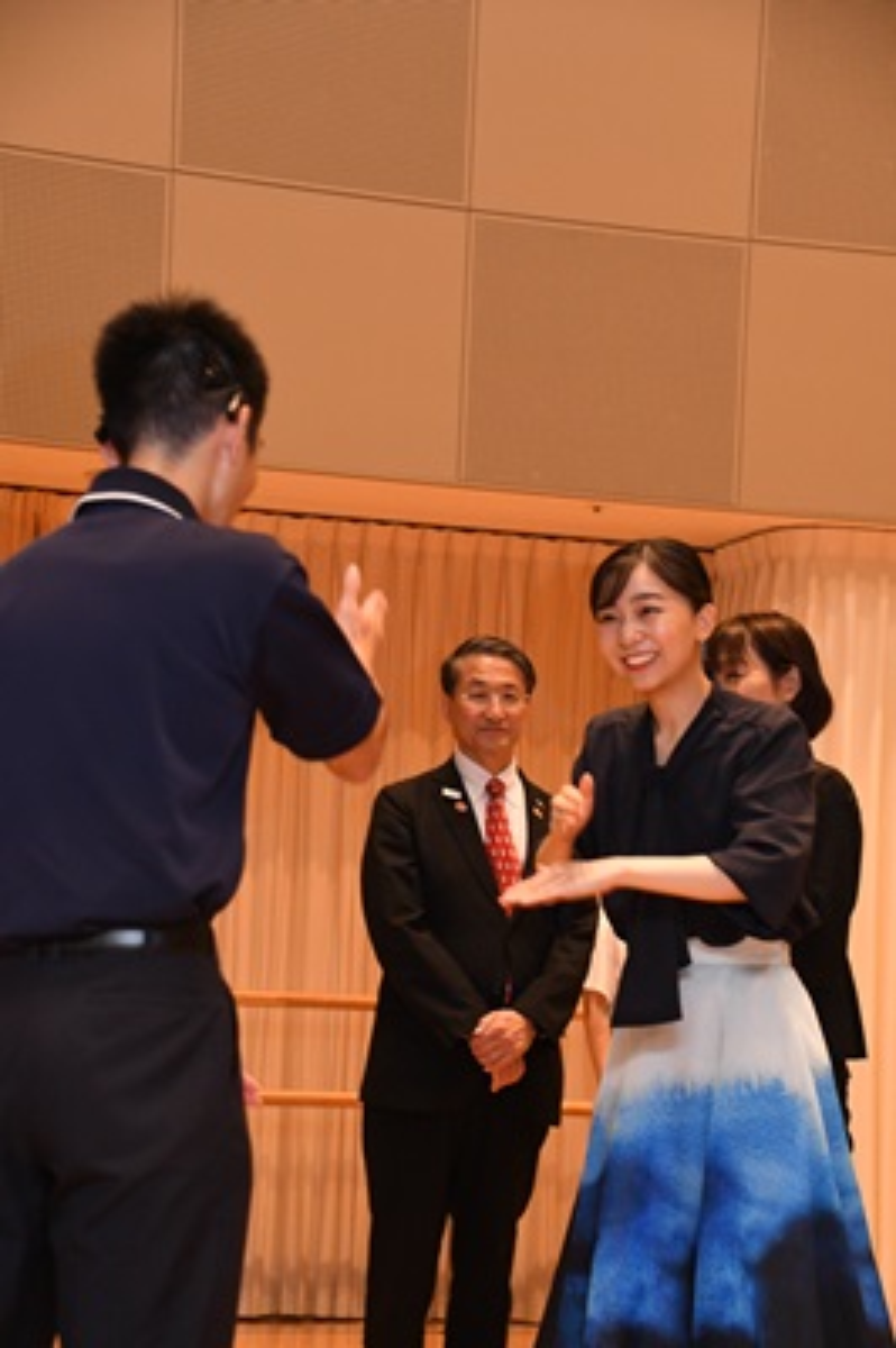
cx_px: 448
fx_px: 3253
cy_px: 674
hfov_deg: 15.7
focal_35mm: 87
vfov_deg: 23.4
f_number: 5.6
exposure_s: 1/160
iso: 4000
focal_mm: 58
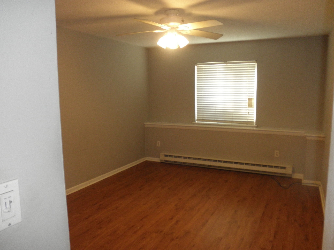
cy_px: 125
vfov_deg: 49.7
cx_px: 167
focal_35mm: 28
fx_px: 270
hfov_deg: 63.4
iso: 200
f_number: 3
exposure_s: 1/30
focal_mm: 5
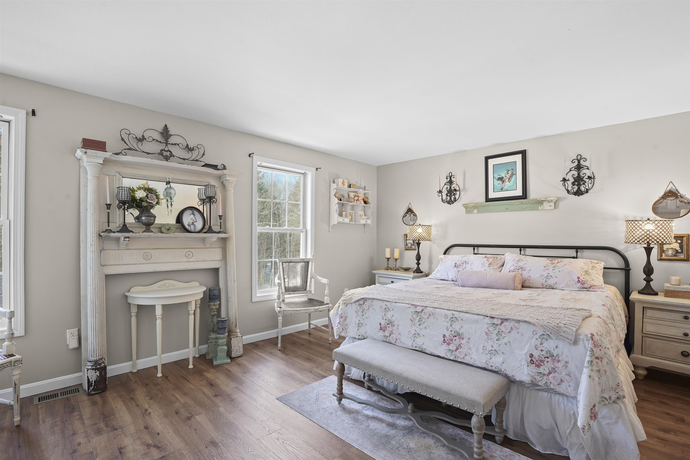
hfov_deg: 96.7
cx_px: 345
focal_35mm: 16
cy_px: 230
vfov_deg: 73.7
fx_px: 307
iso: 125
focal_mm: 16
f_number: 9
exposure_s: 1/1.25
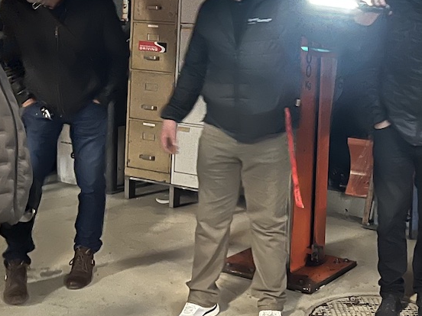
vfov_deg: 21.7
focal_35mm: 66
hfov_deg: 28.8
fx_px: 805
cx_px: 329
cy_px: 20
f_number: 1.6
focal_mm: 5.1
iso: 1000
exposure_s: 1/25
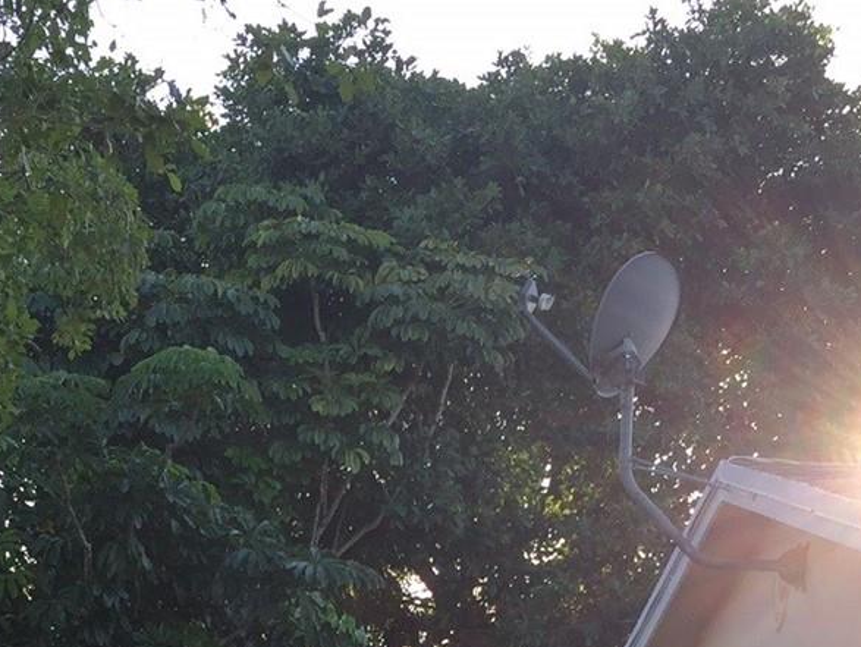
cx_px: 318
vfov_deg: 17.4
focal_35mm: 79
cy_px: 869
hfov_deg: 24.6
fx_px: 1966
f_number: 2.2
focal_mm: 4.15
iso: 32
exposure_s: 1/247
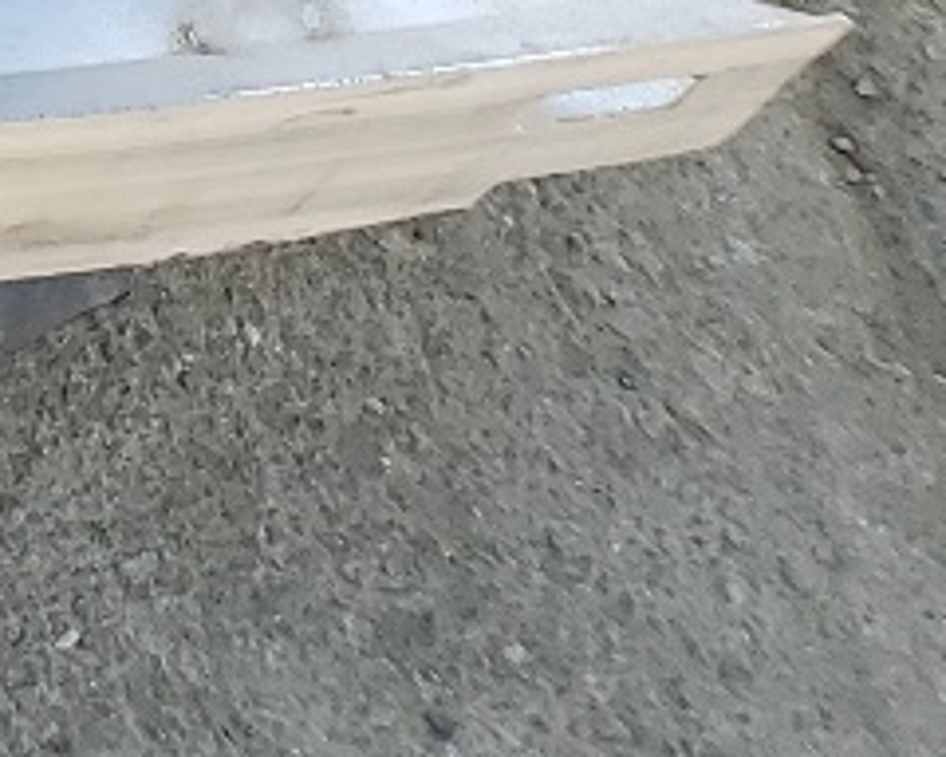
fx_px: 4732
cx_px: -1801
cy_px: -1285
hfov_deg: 9.3
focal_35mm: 169
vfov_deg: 8.1
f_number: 1.5
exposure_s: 1/500
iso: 50
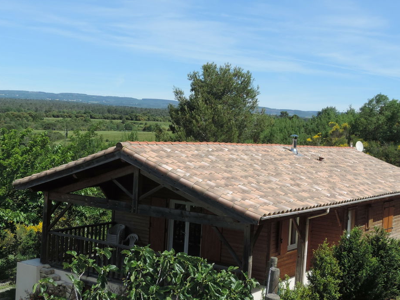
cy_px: 135
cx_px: 195
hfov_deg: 36.8
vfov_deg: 28.0
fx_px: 601
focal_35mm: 52
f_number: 3.1
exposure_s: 1/1000
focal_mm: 5.3
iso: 80
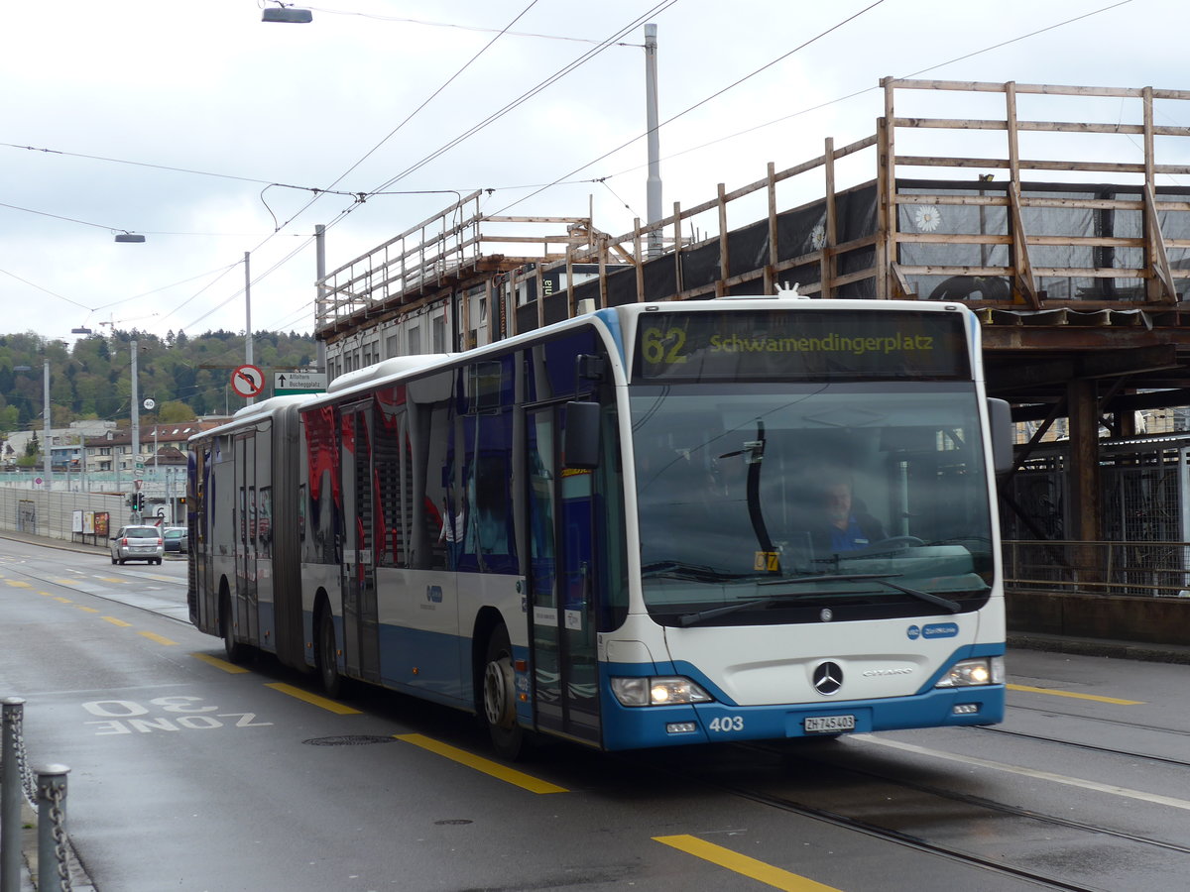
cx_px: 595
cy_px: 446
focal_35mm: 66
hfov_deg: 29.4
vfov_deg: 22.3
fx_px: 2269
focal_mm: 13.4
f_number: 3.9
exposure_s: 1/320
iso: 80
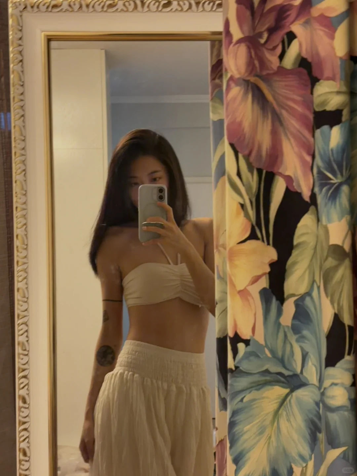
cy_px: 238
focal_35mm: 52
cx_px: 178
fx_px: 715
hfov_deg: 28.0
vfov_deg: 36.8
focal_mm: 5.96
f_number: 1.6
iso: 400
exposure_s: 1/20
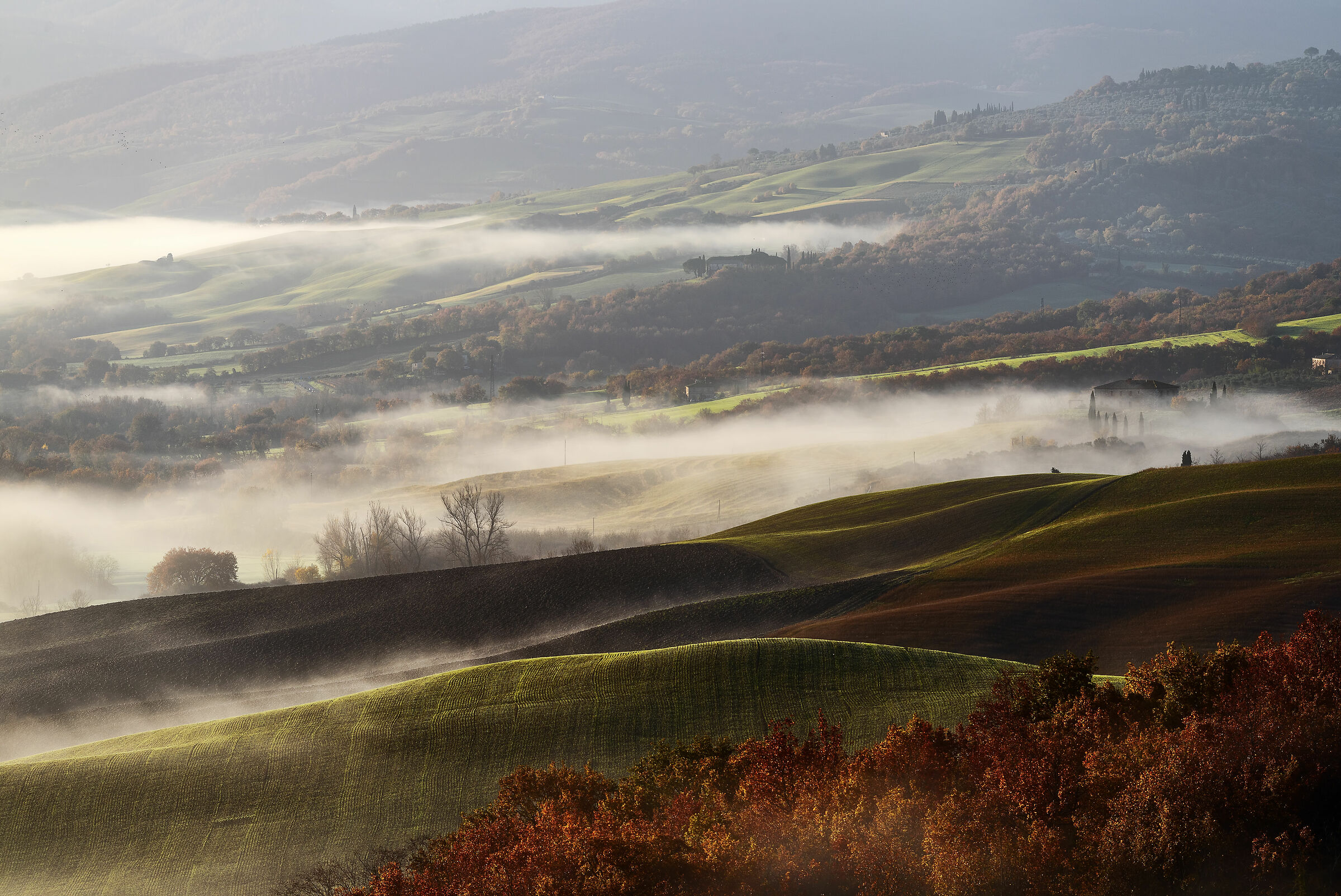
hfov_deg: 8.9
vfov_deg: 6.0
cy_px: 448
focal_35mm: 230
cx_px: 670
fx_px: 8570
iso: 64
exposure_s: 1/250
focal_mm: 230
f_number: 8
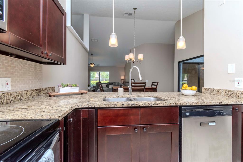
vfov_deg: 77.3
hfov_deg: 100.4
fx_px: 101
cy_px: 81
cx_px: 122
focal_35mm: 15
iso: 500
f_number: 8
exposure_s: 1/200
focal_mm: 10
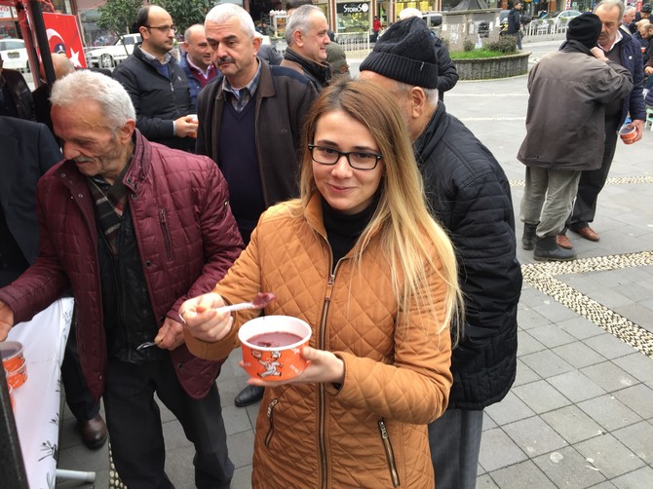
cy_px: 244
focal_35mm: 29
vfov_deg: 48.2
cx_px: 326
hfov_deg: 61.7
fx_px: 547
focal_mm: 4.15
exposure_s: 1/105
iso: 32
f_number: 2.2
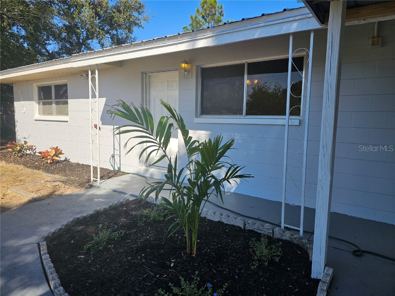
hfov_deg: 73.9
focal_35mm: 23
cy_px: 148
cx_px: 198
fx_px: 262
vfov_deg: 58.9
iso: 10
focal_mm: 6.3
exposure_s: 1/631
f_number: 1.7
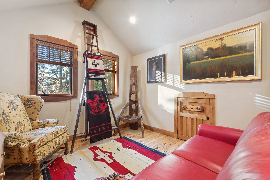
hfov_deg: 100.4
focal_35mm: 15
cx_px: 135
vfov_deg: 77.3
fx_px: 112
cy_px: 90
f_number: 6.3
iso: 100
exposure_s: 1/2.5
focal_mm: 10
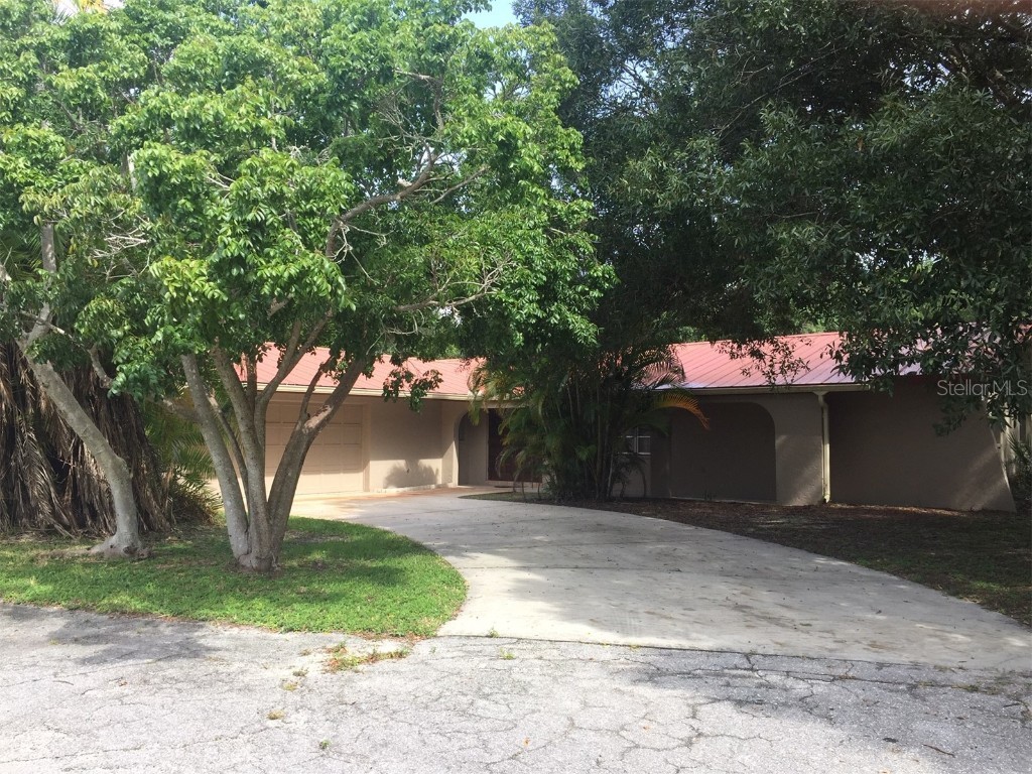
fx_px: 865
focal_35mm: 29
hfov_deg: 61.7
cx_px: 516
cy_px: 387
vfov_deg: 48.2
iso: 32
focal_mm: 4.15
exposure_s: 1/430
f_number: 2.2
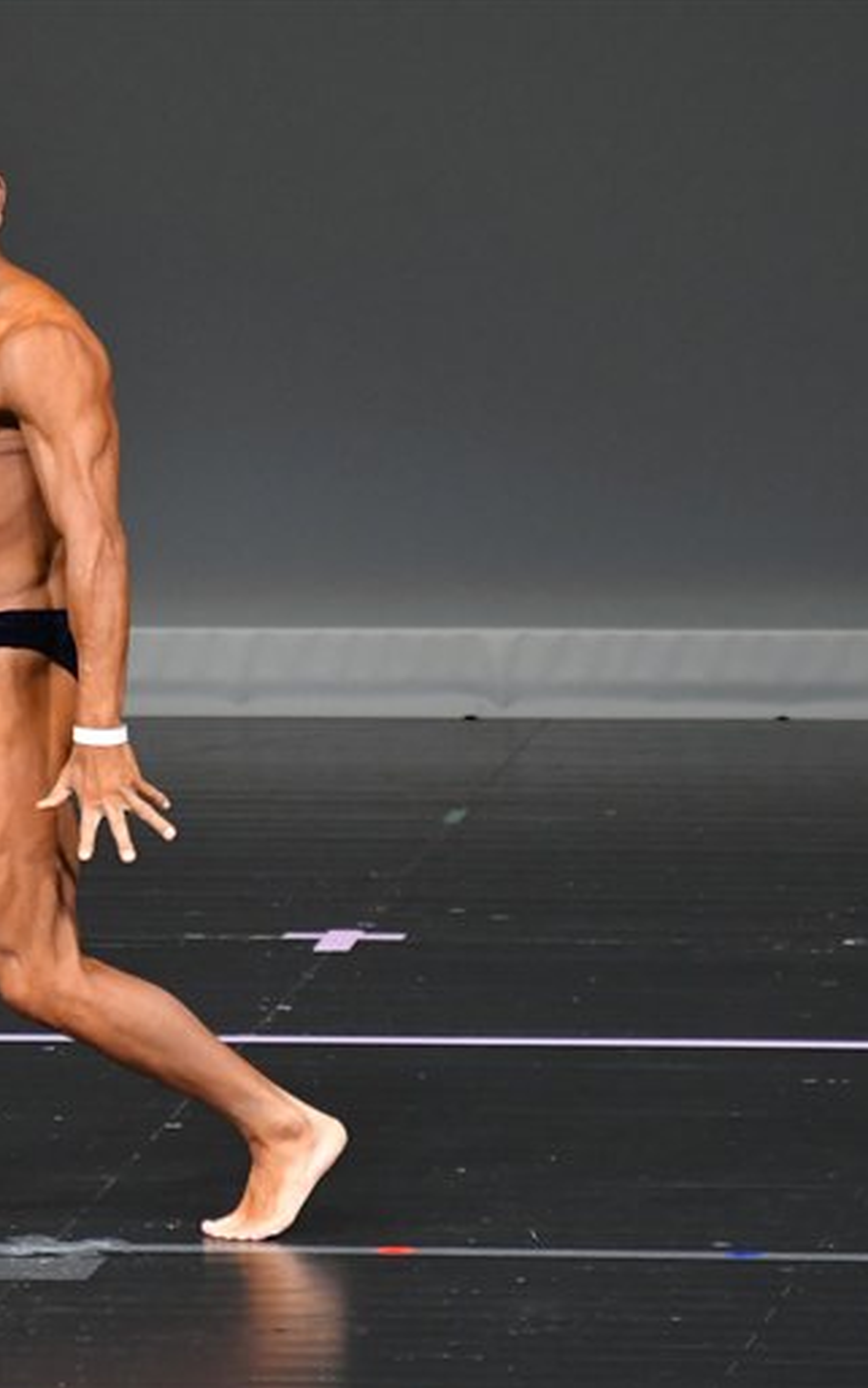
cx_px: 128
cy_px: 695
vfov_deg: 3.0
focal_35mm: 692
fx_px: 26170
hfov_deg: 1.9
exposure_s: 1/400
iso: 4000
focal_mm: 300
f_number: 5.6
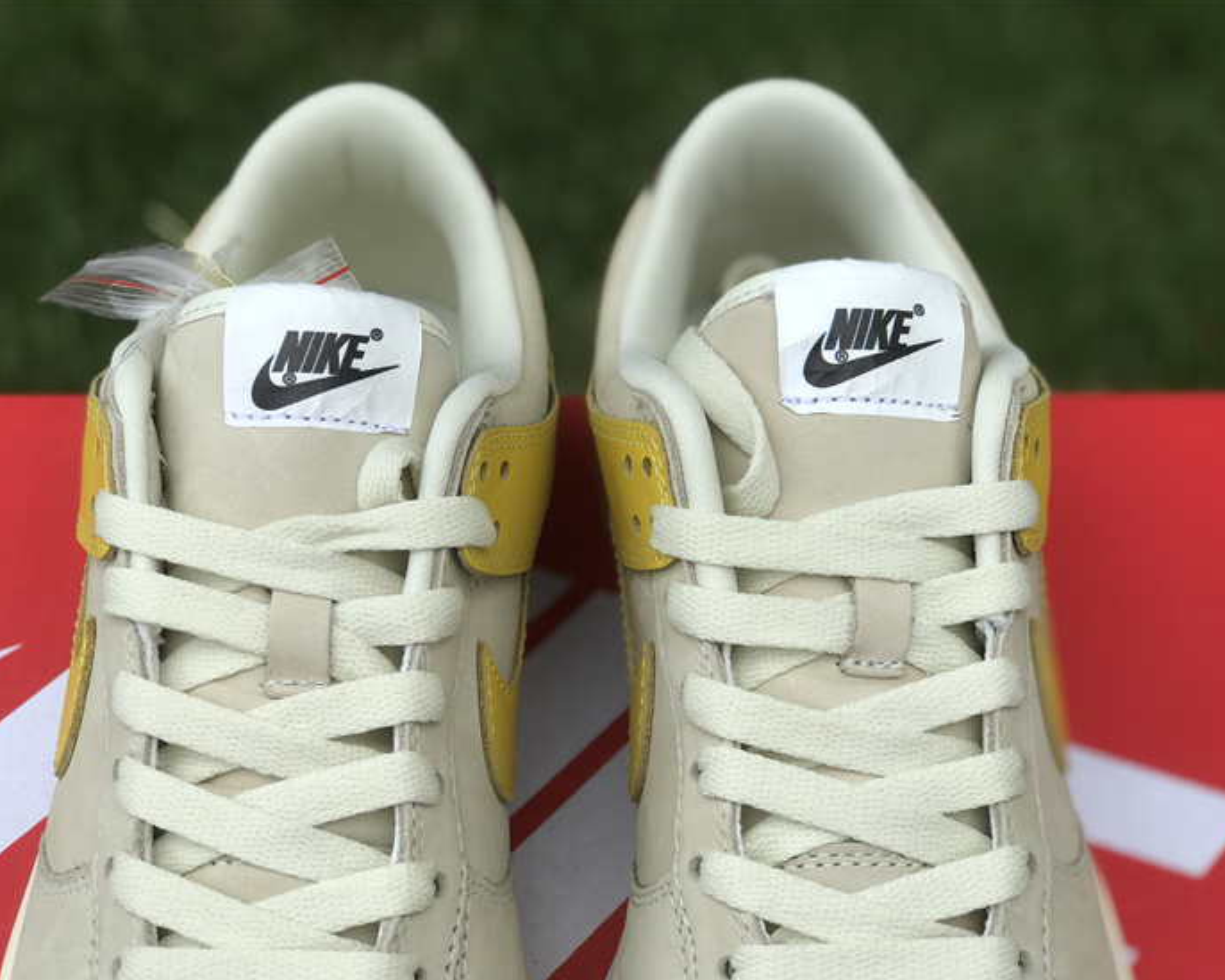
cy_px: 490
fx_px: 2176
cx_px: 588
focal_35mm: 60
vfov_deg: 25.4
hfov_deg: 31.4
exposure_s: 1/547
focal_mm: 6.6
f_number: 2.8
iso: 20
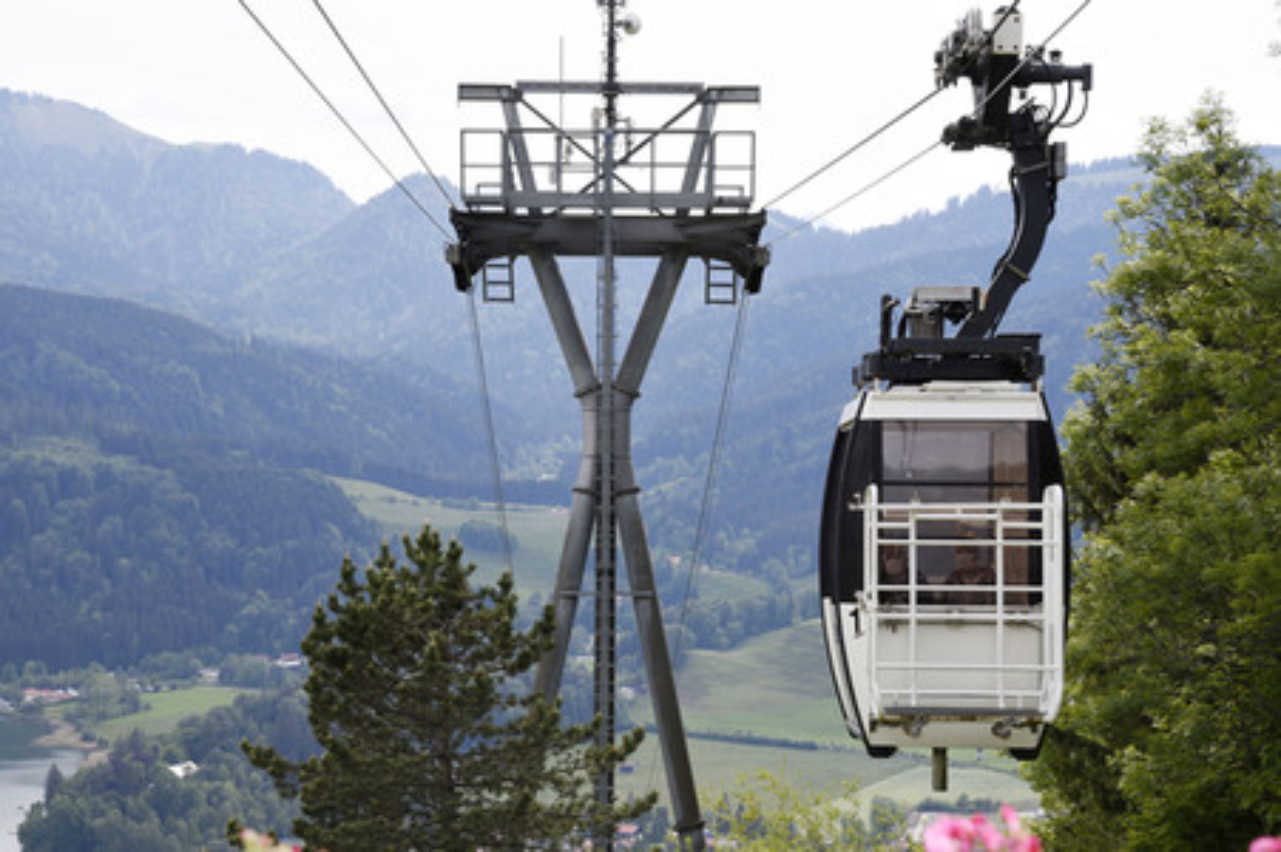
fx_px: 2916
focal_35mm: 82
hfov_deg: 24.8
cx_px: 640
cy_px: 426
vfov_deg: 16.6
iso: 160
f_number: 11
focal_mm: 82
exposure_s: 1/125
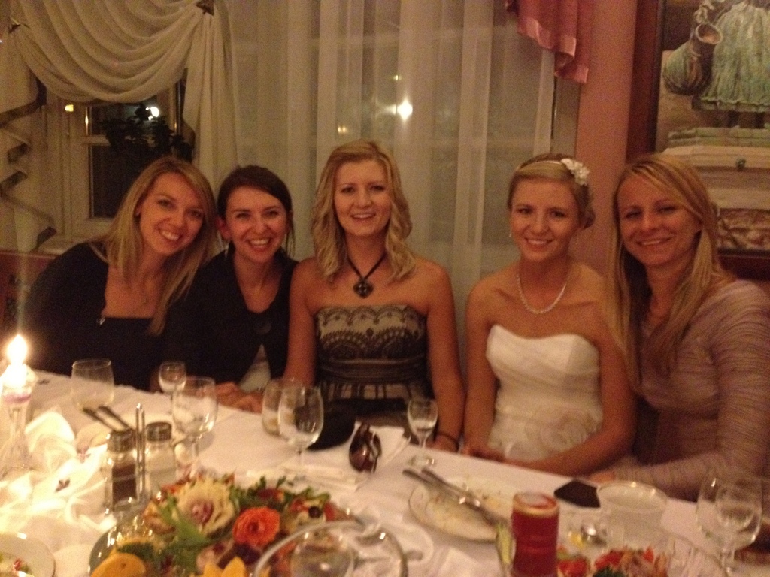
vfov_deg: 40.7
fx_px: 779
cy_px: 288
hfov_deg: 52.6
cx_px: 385
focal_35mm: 35
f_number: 2.4
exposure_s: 1/15
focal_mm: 4.28
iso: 800
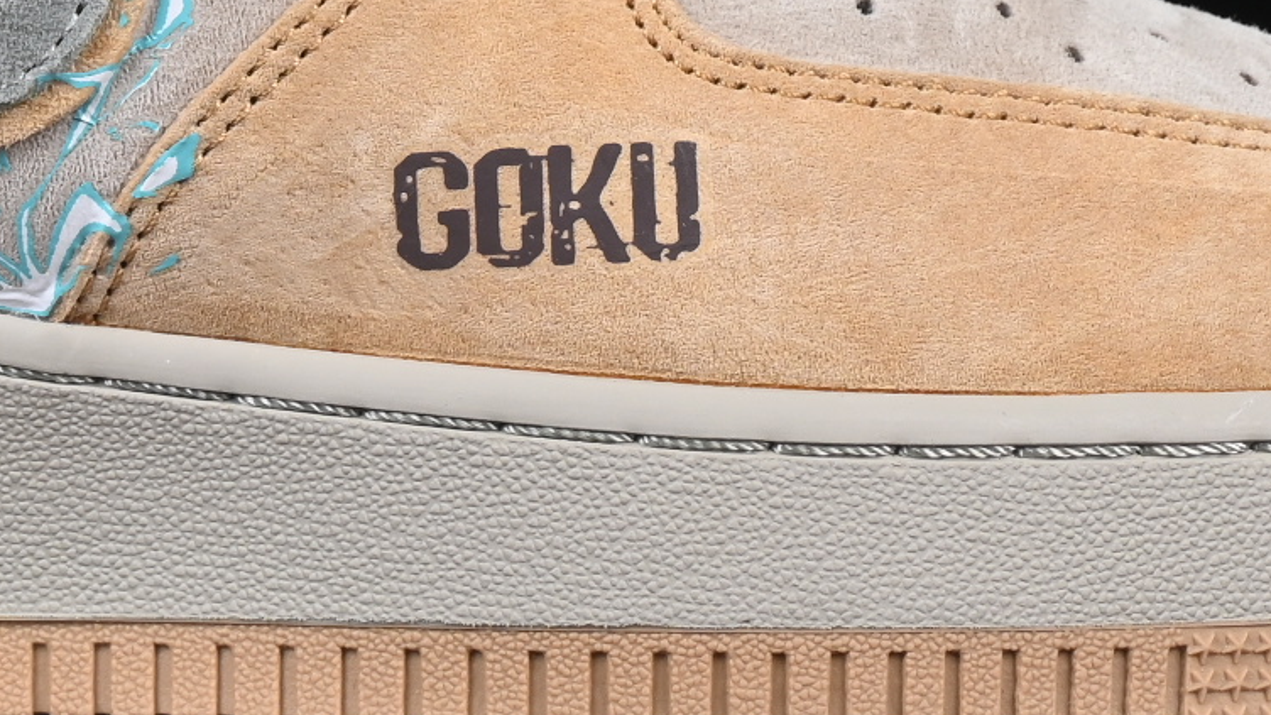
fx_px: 9807
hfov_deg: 7.4
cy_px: -248
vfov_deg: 4.2
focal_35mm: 291
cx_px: 22
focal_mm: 50
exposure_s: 1/80
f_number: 8
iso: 160
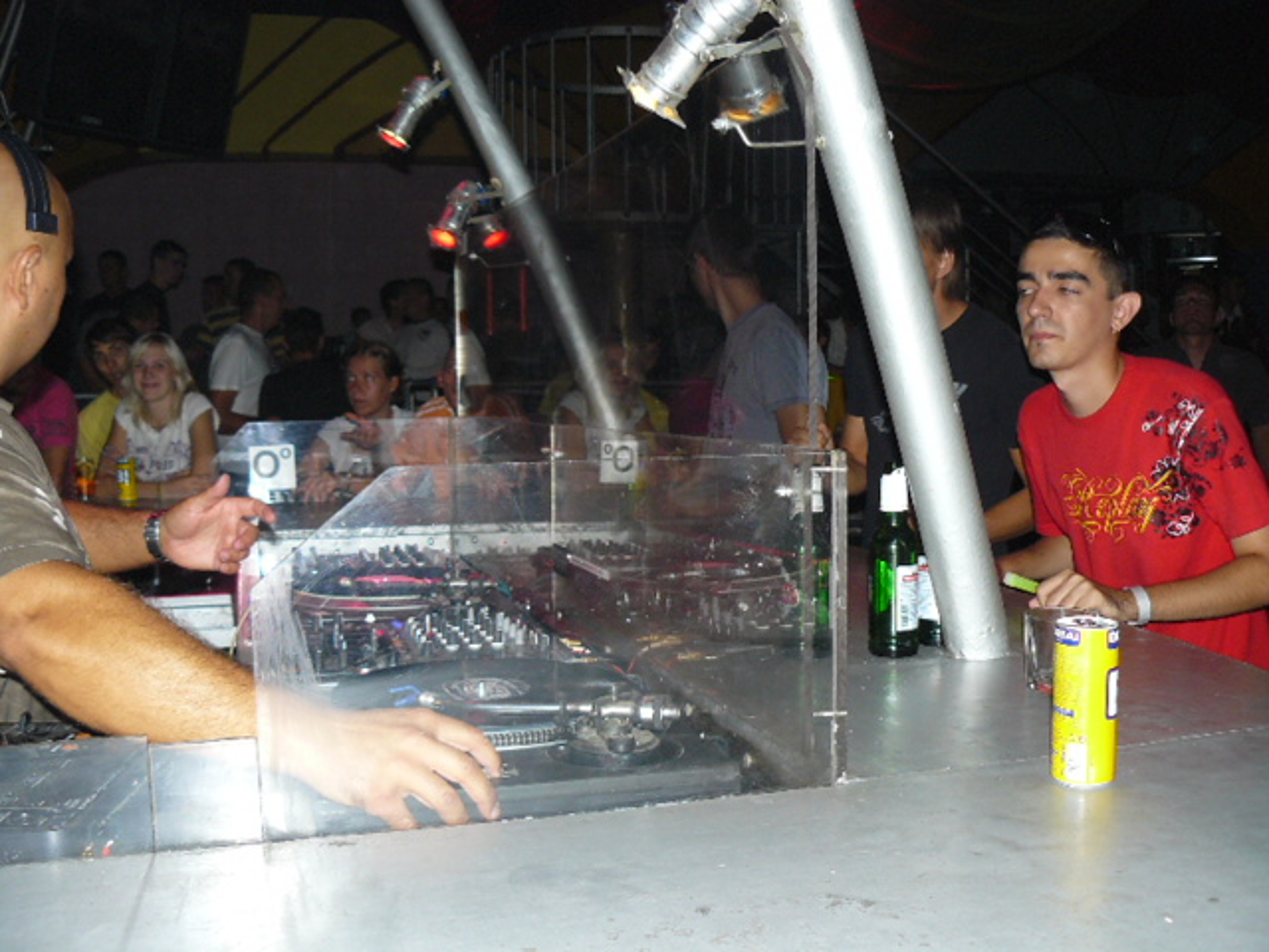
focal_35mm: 36
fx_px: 1320
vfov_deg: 39.7
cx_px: 634
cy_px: 476
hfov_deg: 51.4
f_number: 2.8
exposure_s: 1/25
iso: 125
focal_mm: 6
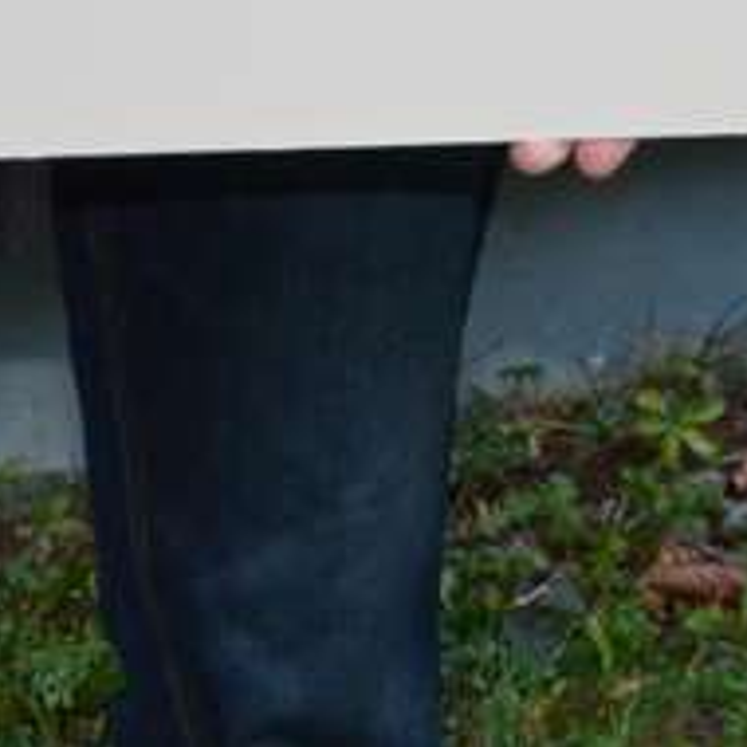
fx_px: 5908
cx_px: 1352
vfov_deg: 6.8
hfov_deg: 7.0
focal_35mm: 242
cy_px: -1207
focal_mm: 24
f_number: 4
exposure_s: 1/60
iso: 900
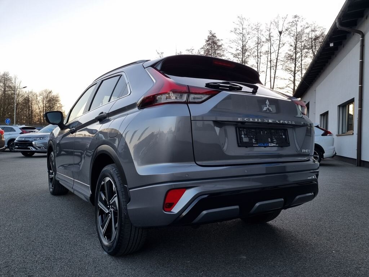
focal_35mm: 26
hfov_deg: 67.3
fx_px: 277
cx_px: 184
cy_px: 138
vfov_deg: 53.1
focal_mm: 5.4
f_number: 1.8
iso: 50
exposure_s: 1/111
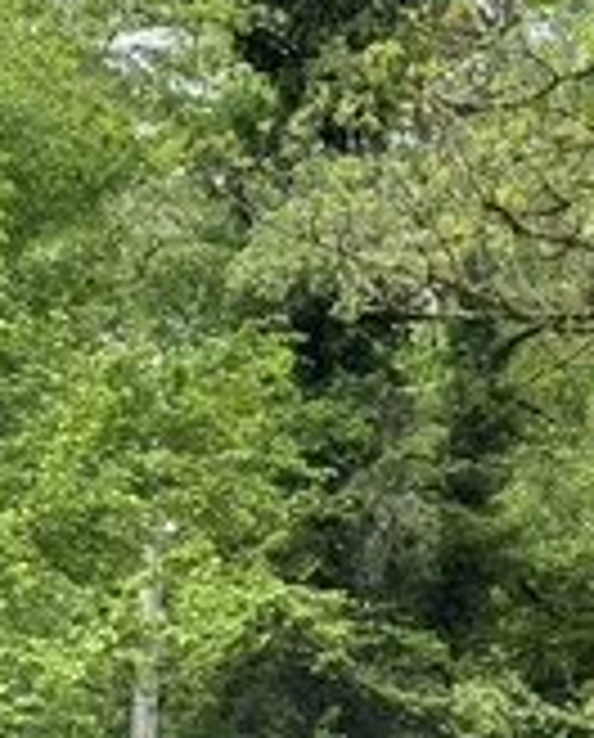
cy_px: 760
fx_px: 2496
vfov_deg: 16.4
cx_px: 410
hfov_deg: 13.5
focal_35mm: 114
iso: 64
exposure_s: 1/633
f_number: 1.78
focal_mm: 6.76
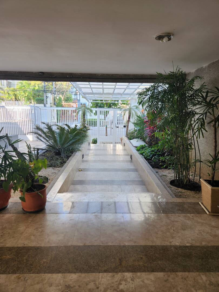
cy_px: 146
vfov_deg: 73.9
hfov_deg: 58.9
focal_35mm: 23
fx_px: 194
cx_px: 110
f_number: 1.8
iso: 50
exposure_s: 1/180
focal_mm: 5.4
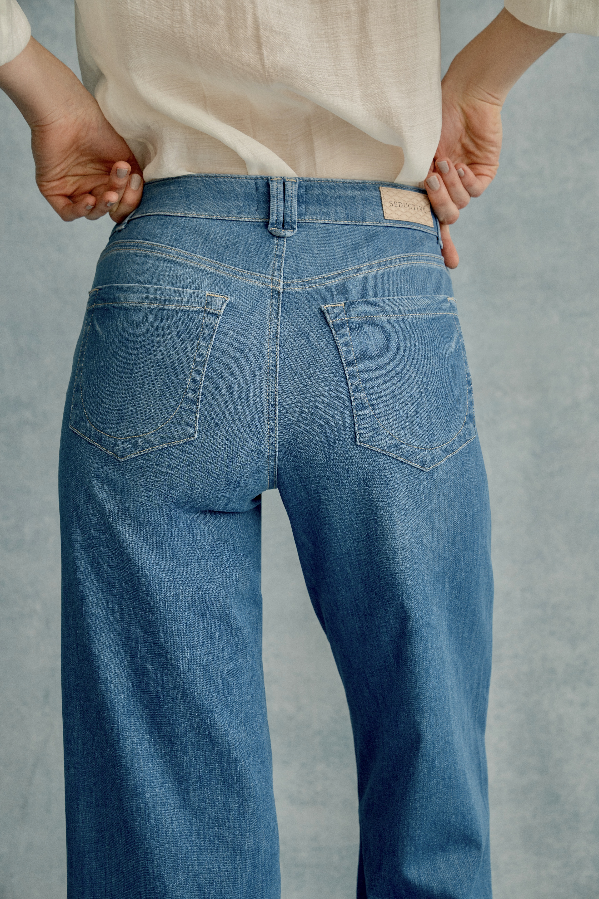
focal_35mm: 67
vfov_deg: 30.1
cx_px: 300
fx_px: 1672
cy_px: 450
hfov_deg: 20.3
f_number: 5.6
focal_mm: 67
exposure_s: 1/250
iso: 400
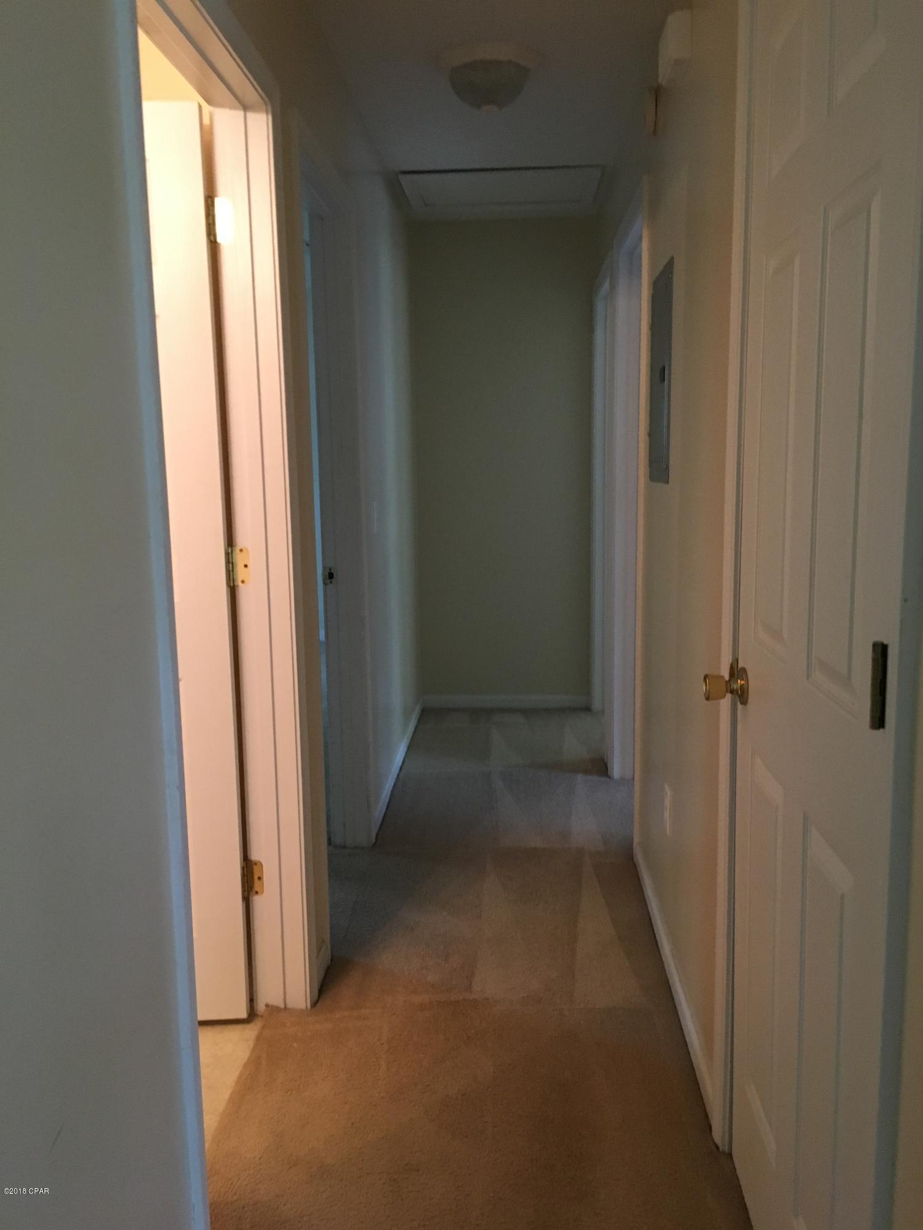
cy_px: 615
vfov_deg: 61.7
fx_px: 1031
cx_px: 462
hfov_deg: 48.2
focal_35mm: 29
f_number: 2.2
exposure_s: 1/24
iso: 200
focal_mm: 4.15
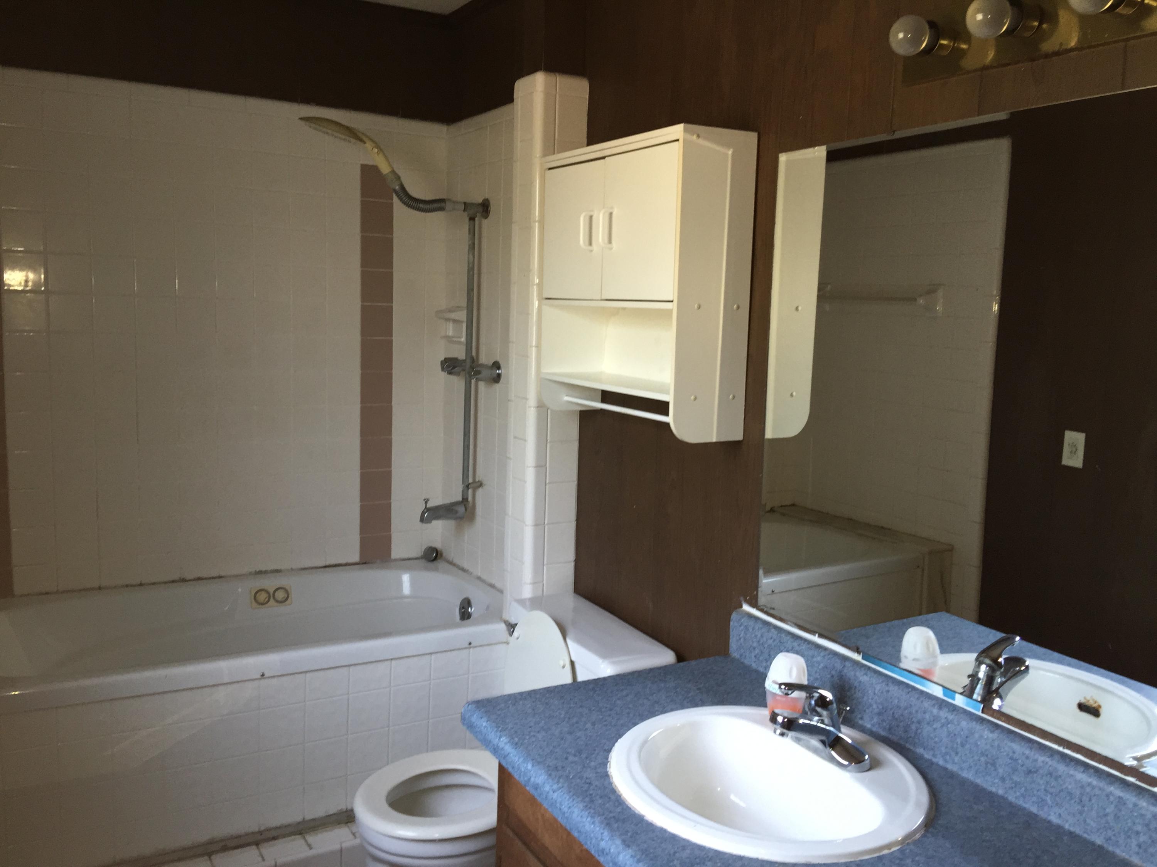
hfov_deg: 61.7
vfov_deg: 48.2
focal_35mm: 29
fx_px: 969
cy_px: 434
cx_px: 578
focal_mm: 4.15
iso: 50
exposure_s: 1/30
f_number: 2.2
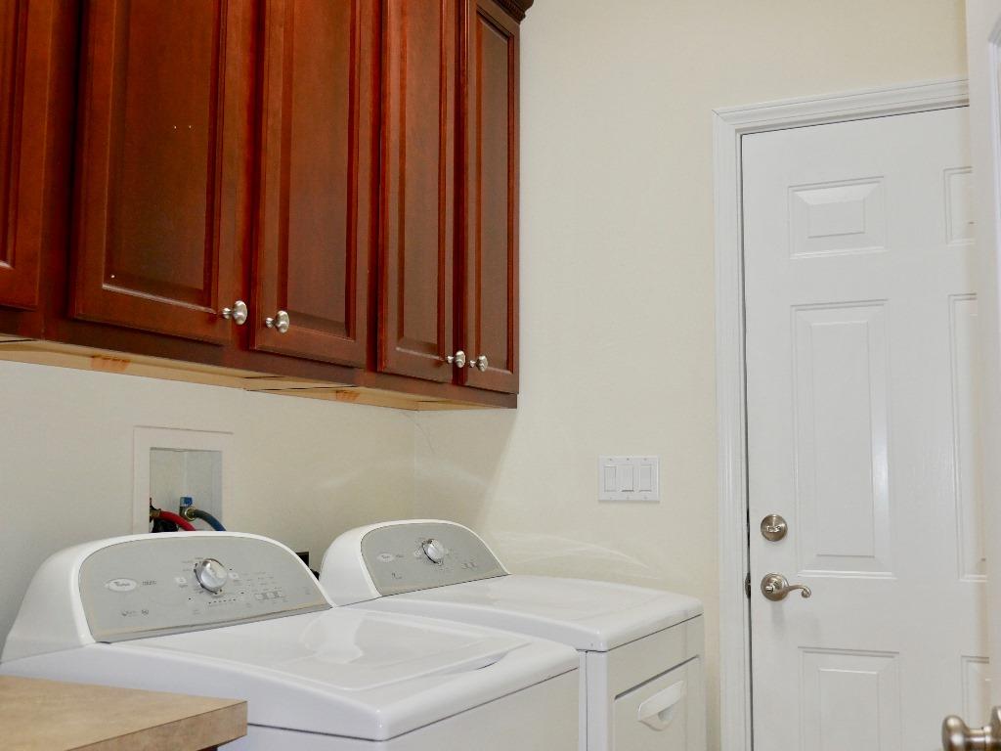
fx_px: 1157
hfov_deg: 46.8
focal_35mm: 40
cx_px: 500
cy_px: 376
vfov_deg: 36.0
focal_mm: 20
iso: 500
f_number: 4.5
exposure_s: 1/60
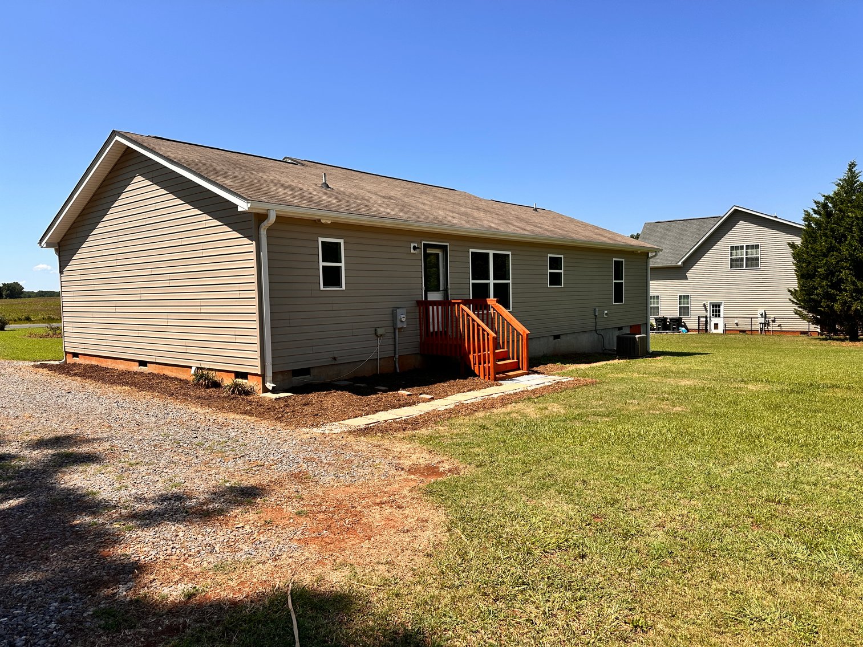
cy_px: 324
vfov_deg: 56.8
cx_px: 432
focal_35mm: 24
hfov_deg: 71.6
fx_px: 598
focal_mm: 6.86
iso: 80
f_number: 1.78
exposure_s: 1/3717
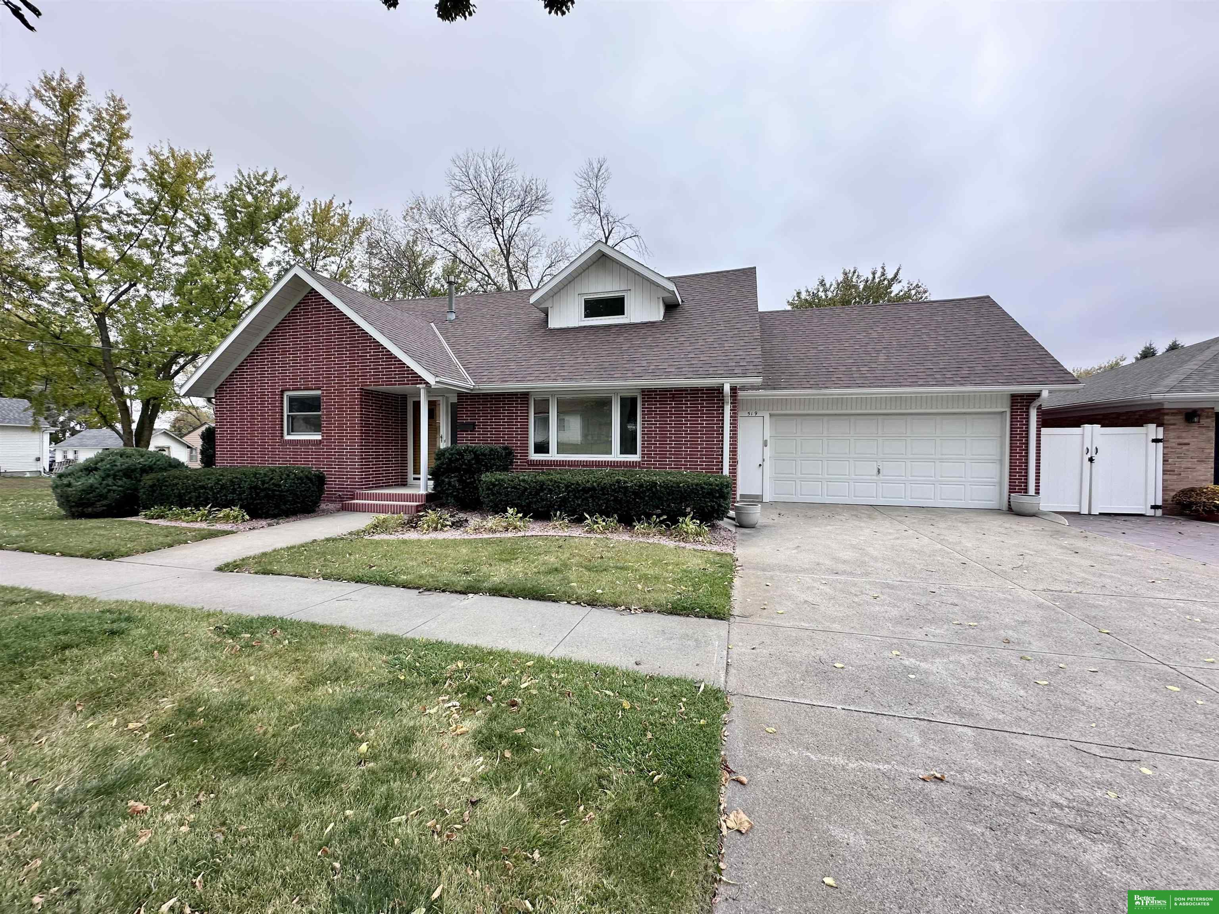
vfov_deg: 85.7
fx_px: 493
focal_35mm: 14
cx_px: 610
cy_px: 457
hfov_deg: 102.1
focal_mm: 2.22
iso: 40
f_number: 2.2
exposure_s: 1/99
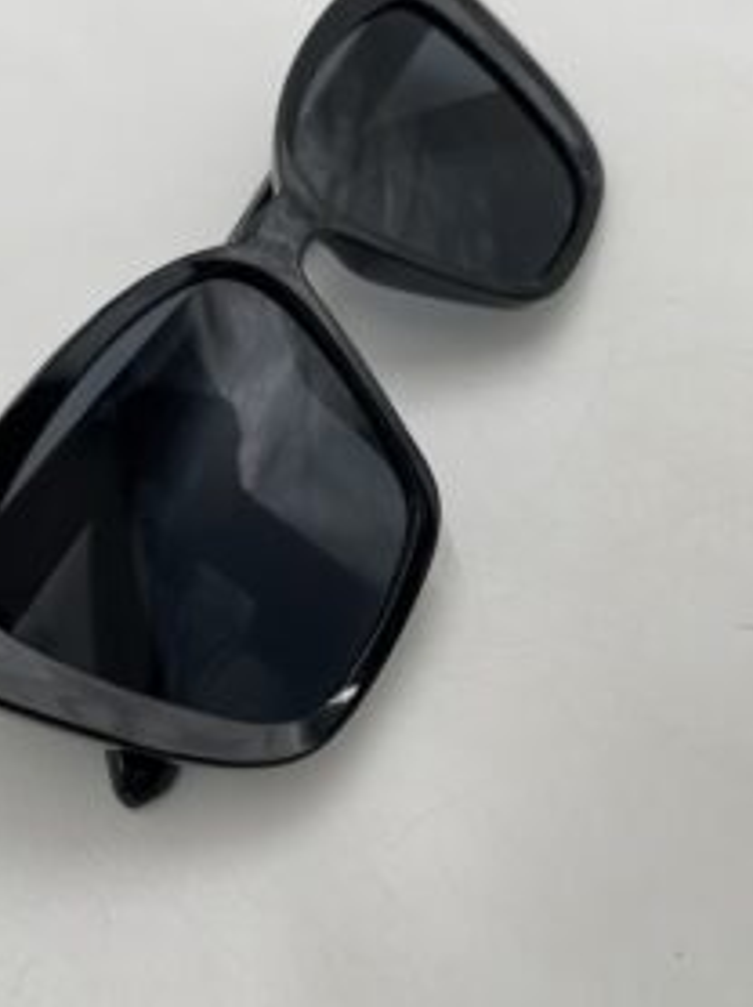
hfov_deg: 38.9
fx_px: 1046
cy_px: 344
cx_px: 224
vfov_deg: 50.6
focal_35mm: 36
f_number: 1.6
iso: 32
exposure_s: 1/490
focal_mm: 5.1
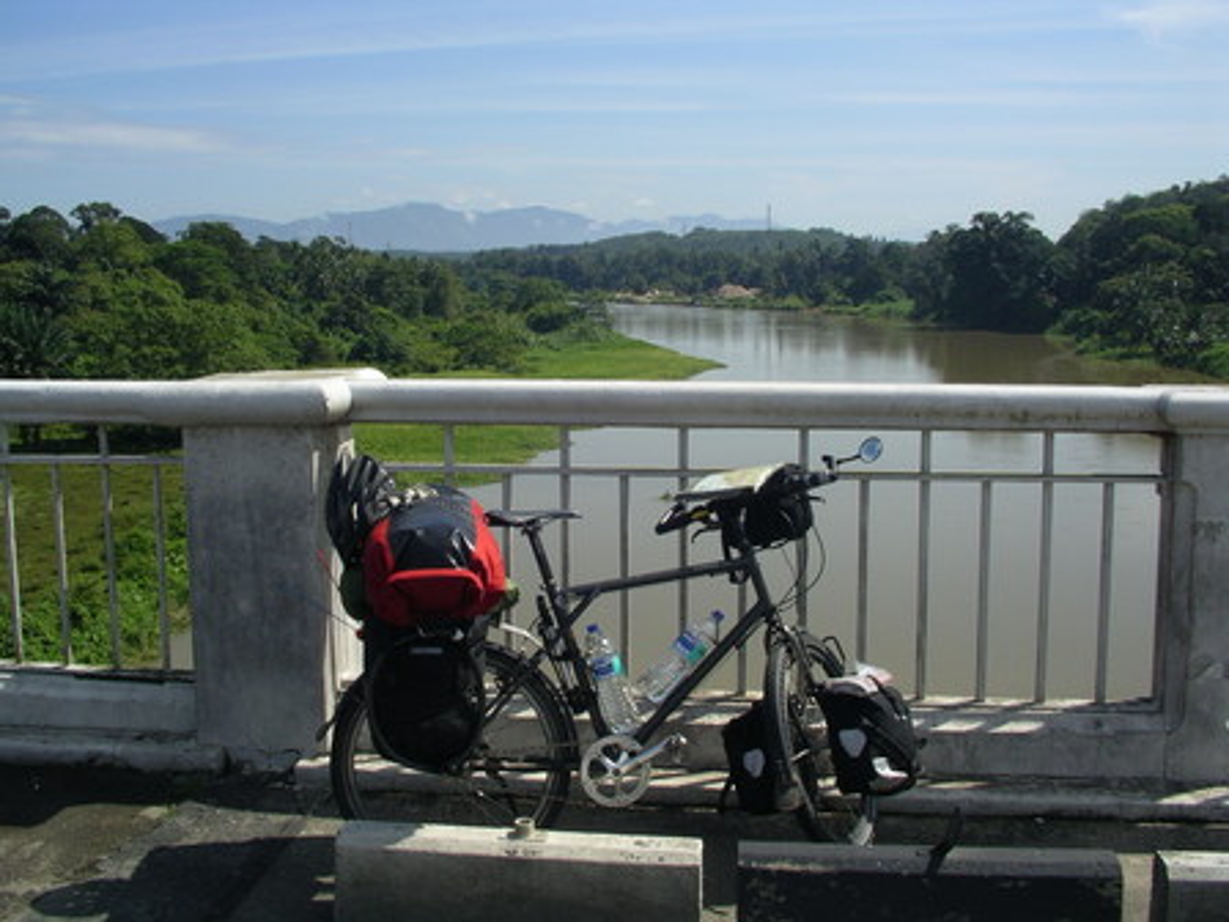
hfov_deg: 50.1
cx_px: 614
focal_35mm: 37
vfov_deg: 38.7
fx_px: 1314
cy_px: 461
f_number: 6.9
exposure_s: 1/200
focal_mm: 5.7
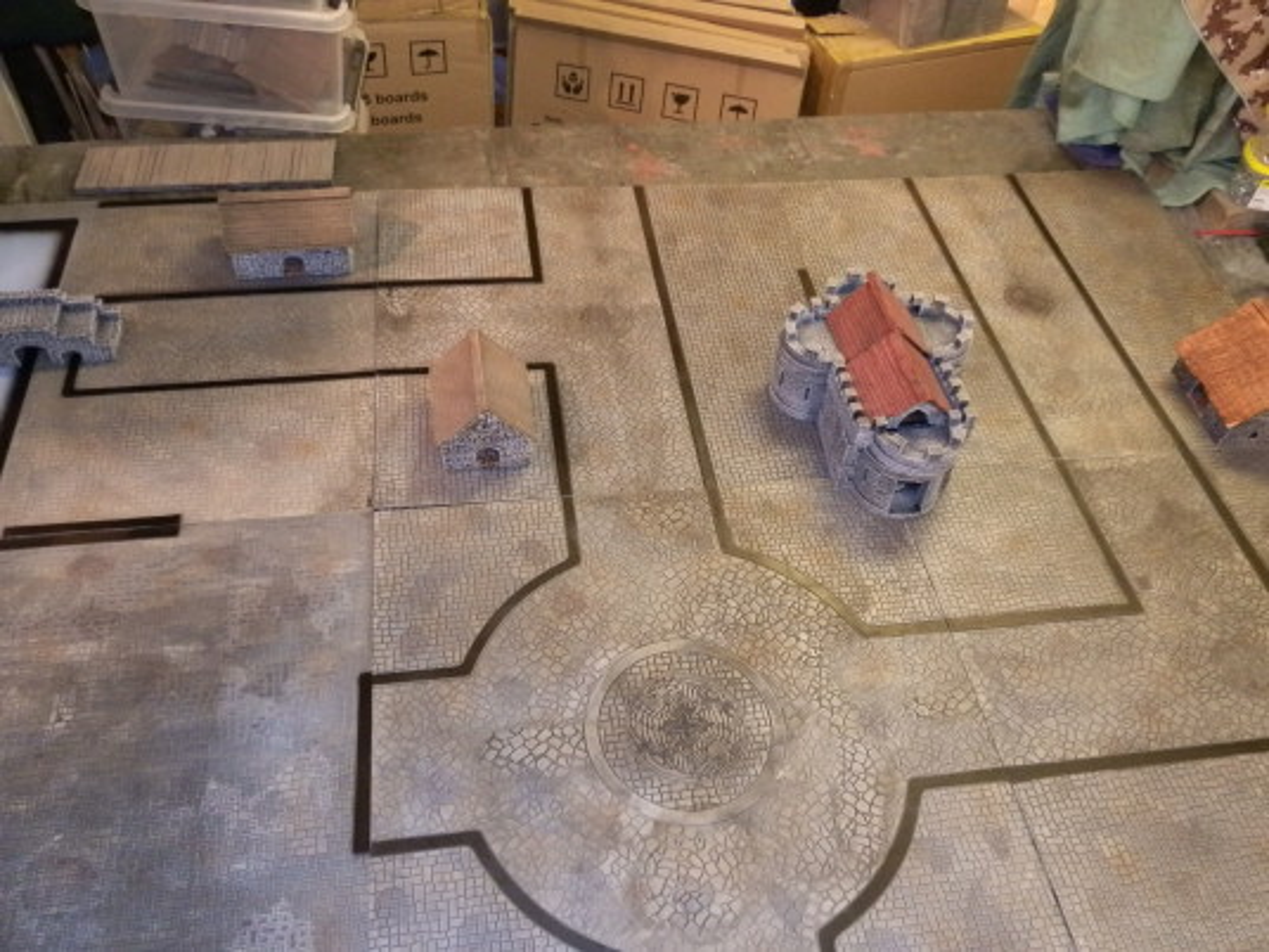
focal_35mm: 28
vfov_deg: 49.7
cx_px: 634
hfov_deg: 63.4
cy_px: 476
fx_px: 1026
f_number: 3.1
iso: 400
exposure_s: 1/30
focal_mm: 5
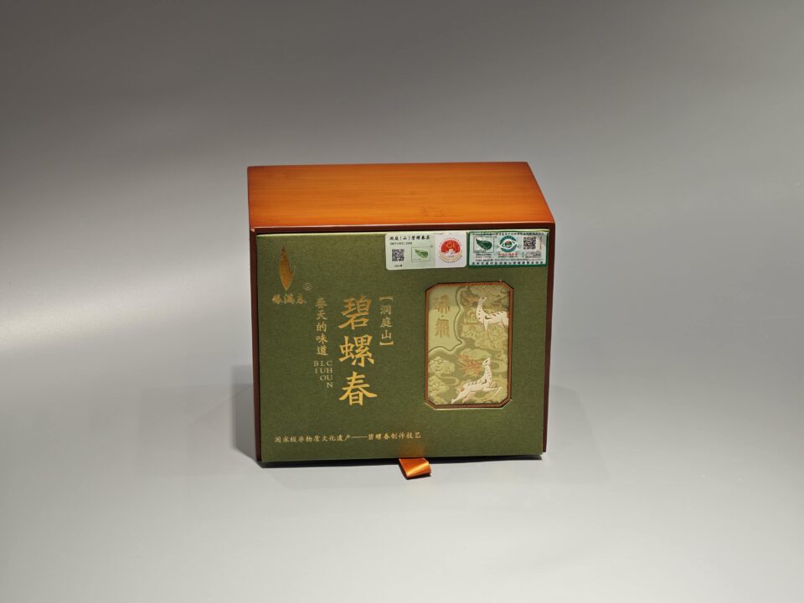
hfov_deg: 26.0
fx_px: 1742
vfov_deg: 19.6
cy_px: 302
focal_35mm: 75
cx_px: 402
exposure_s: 1/100
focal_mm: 10.1
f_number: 2
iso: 200
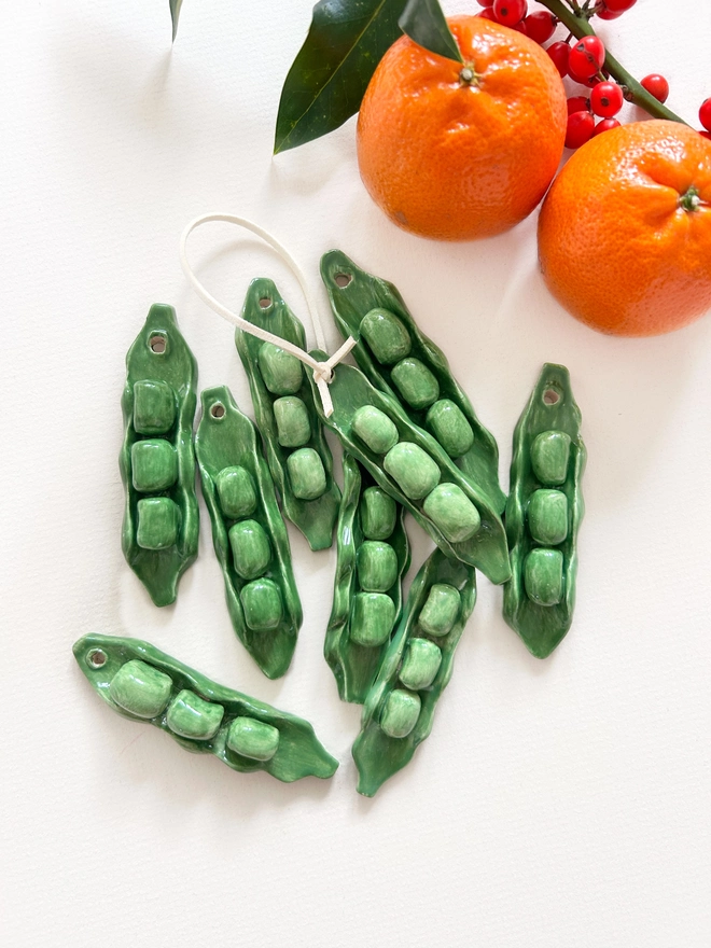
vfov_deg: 67.3
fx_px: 712
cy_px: 474
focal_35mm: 26
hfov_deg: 53.1
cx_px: 356
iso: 125
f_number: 1.5
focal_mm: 5.7
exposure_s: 1/121
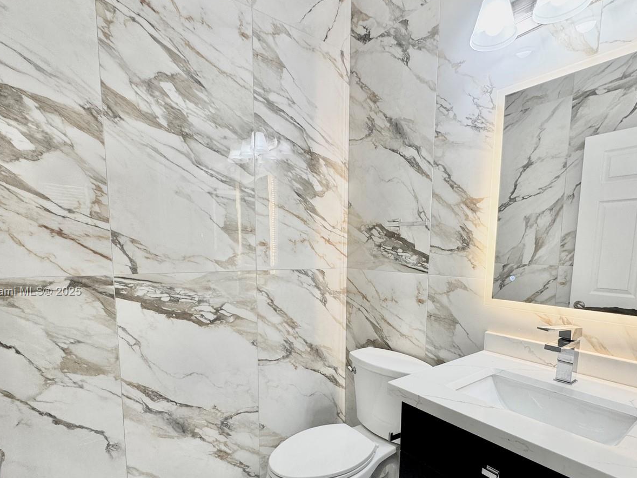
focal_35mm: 19
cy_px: 292
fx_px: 350
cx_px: 340
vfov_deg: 67.8
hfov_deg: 84.5
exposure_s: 1/120
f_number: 2.2
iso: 160
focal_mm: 2.22
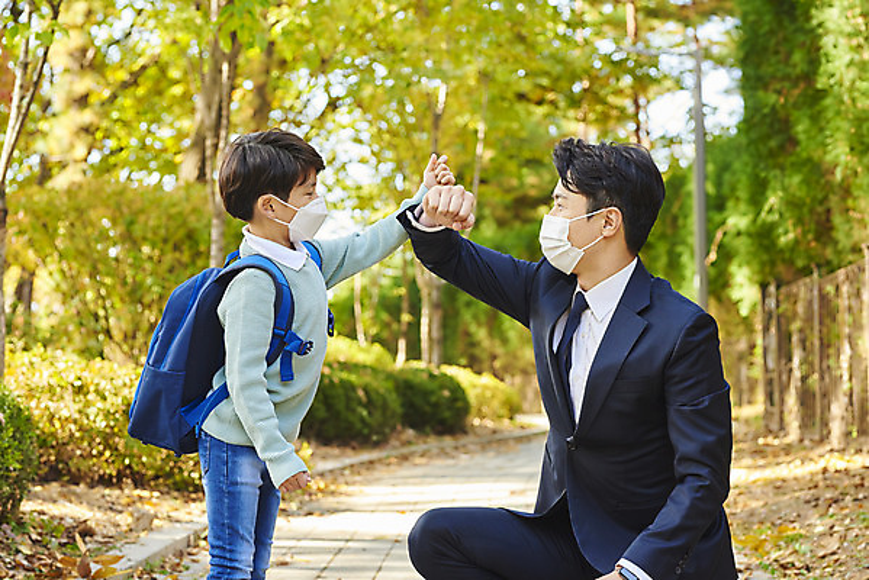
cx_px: 434
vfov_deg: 16.1
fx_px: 2053
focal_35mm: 85
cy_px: 290
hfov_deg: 23.9
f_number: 5
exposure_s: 1/160
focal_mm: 85
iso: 500
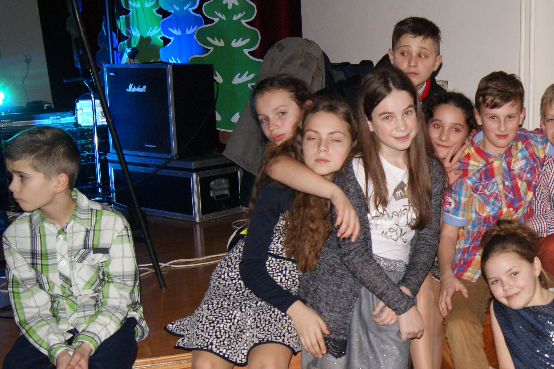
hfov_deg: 35.7
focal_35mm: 53
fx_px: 815
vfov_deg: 25.3
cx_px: 479
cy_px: 248
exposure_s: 1/60
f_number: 5.6
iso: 400
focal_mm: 18
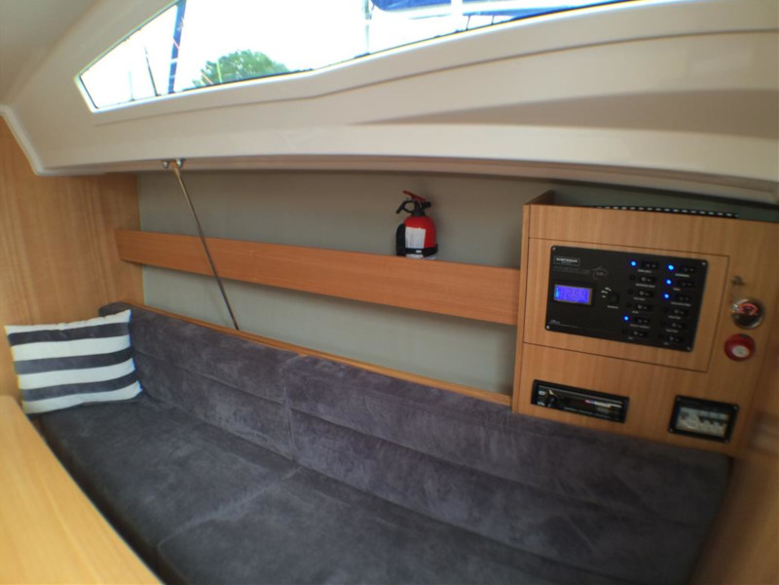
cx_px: 390
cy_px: 292
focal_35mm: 29
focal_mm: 4.15
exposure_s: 1/30
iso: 64
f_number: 2.2
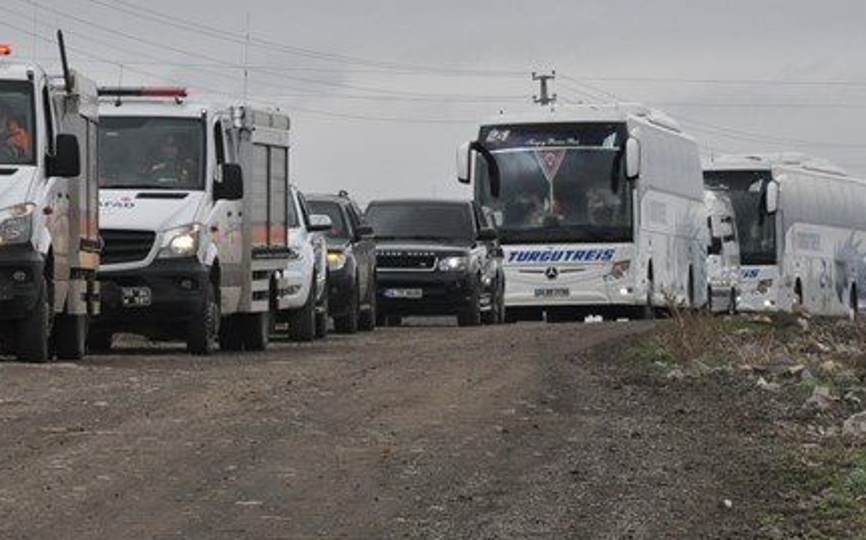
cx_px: 374
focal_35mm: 242
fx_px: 5704
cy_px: 173
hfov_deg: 8.7
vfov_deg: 5.4
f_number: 9
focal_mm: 105
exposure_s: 1/1250
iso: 1000
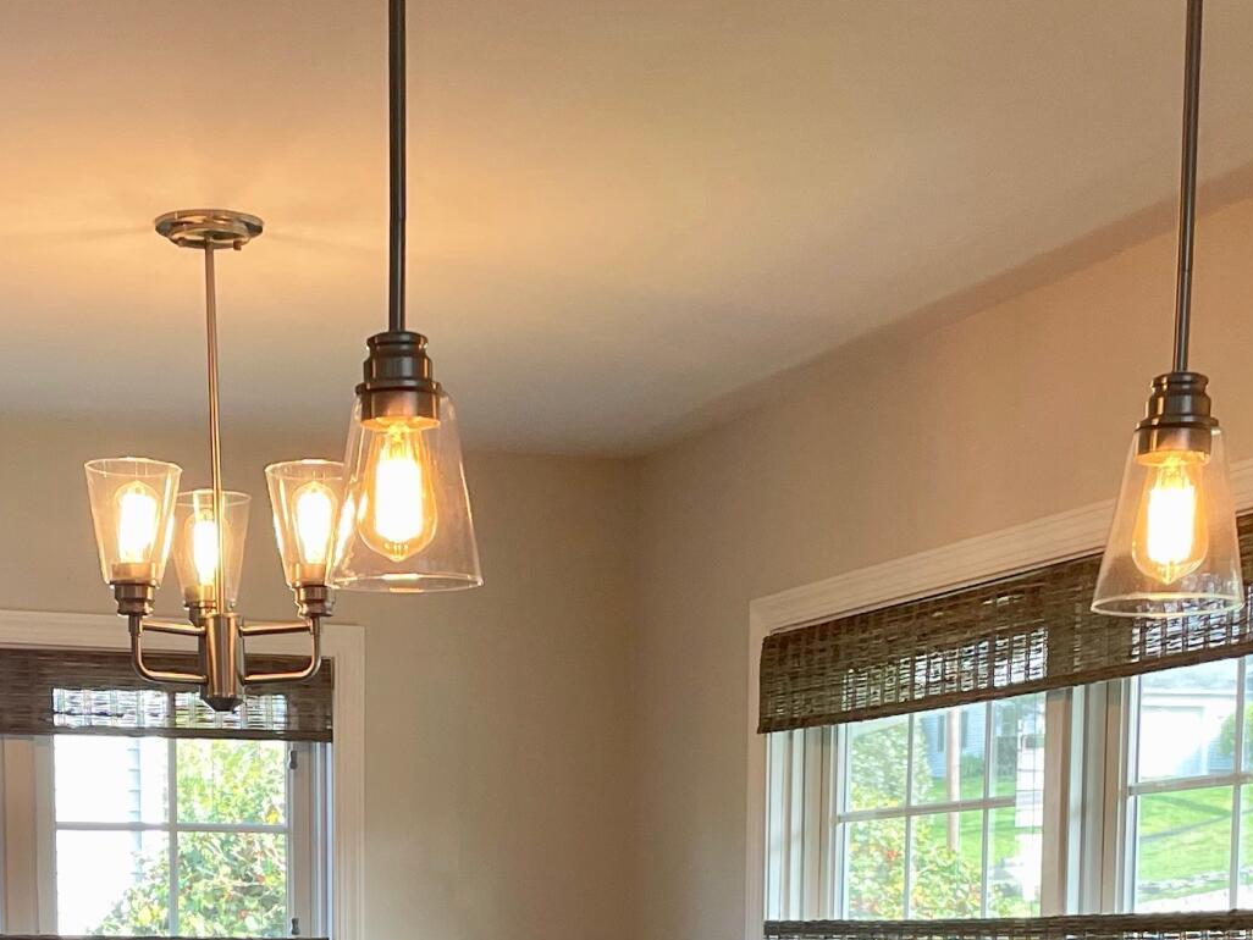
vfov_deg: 17.9
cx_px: 443
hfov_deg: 25.5
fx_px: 2752
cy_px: 1287
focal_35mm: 76
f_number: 1.6
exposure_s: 1/120
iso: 125
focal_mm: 4.2
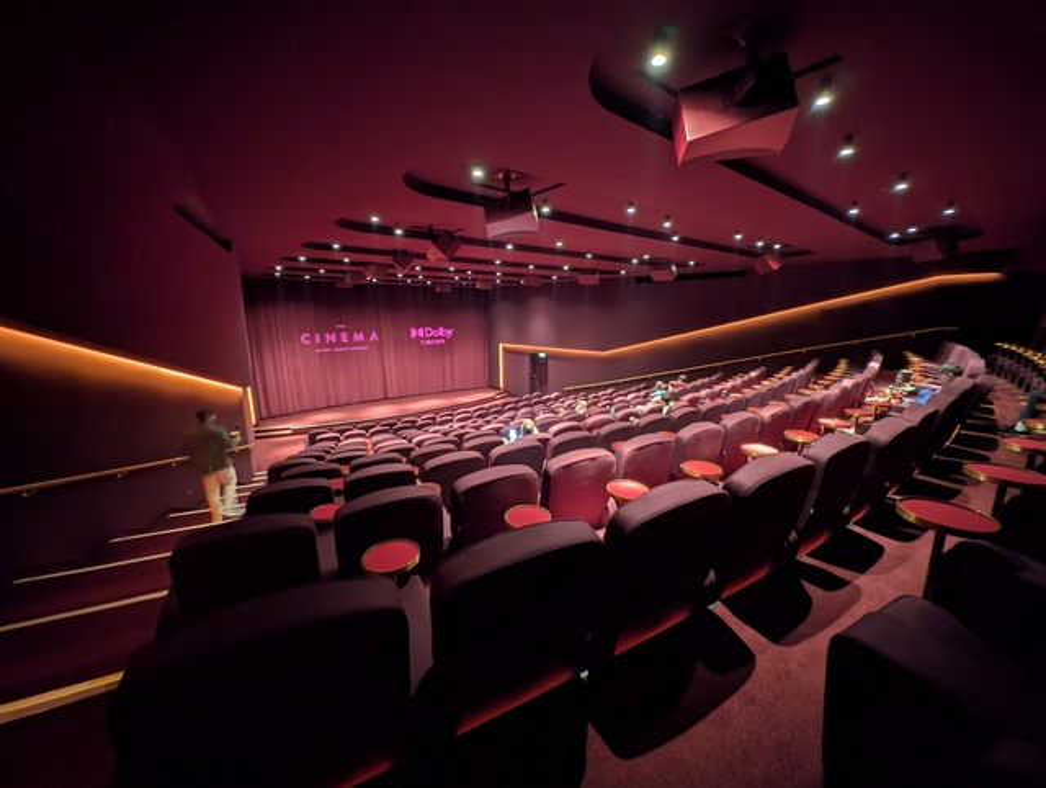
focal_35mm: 12
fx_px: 363
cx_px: 523
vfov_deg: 94.6
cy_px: 394
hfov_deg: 110.5
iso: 442
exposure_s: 1/5.08
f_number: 1.95
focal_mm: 2.23
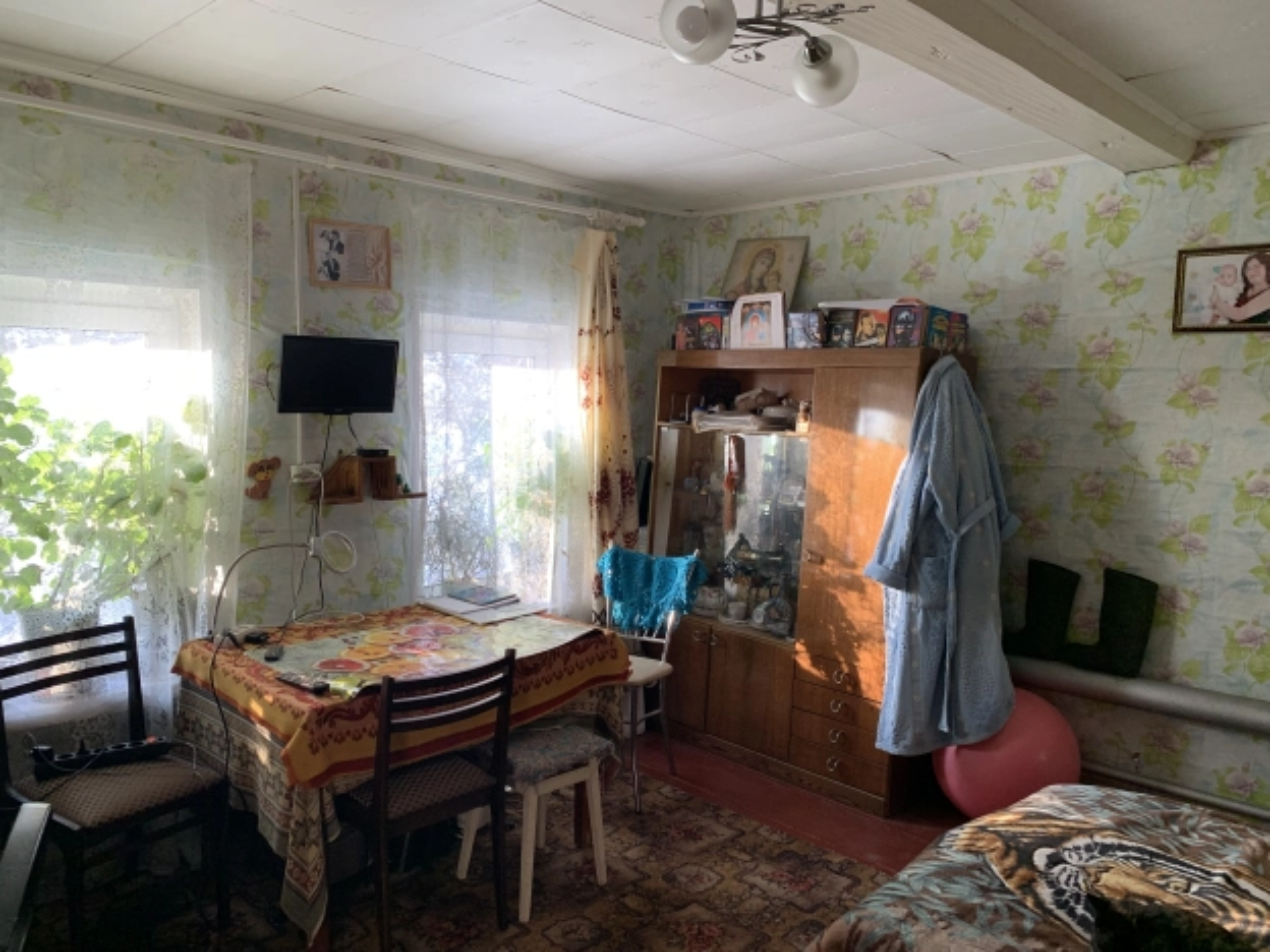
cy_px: 476
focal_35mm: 26
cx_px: 635
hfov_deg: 67.3
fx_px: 954
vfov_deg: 53.1
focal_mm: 4.25
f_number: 1.8
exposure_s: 1/88
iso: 100
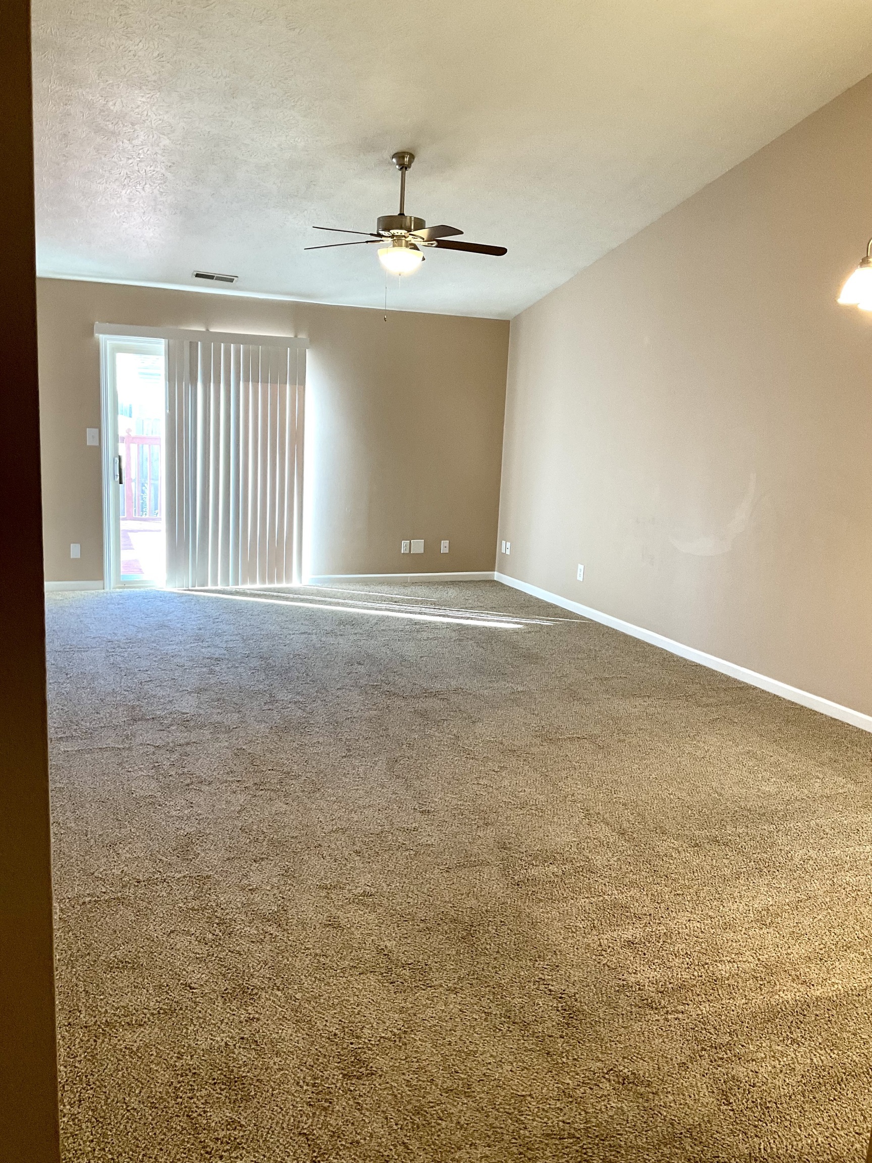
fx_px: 974
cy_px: 582
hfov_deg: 48.2
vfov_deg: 61.7
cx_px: 436
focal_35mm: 29
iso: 100
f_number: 1.8
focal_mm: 3
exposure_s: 1/60
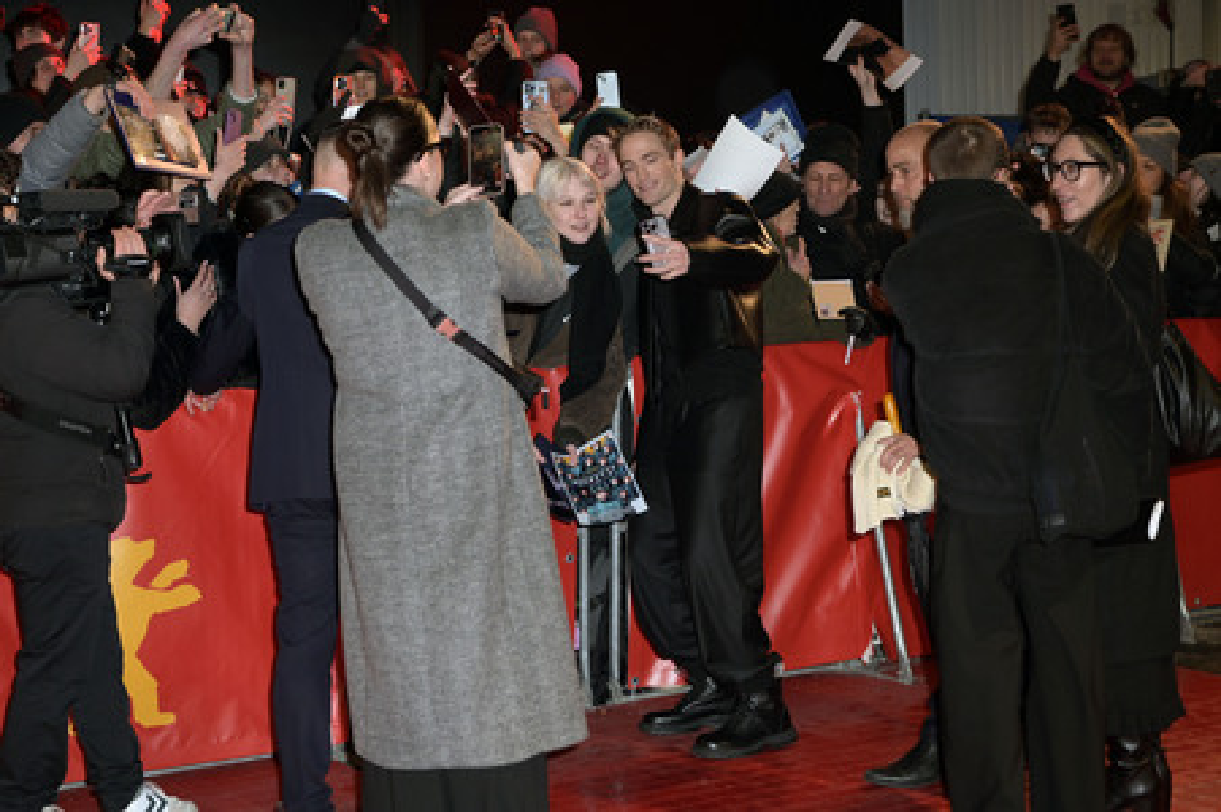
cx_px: 610
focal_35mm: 70
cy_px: 406
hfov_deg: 28.9
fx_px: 2372
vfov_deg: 19.4
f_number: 4.5
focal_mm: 70
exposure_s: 1/500
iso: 2000
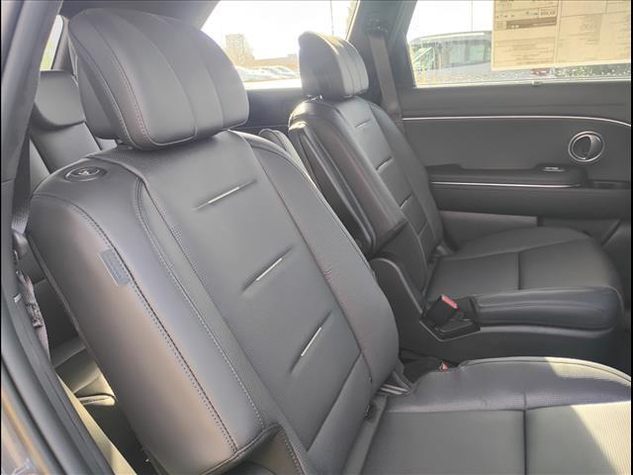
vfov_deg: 49.7
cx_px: 316
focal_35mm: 28
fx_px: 512
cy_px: 238
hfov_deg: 63.4
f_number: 1.8
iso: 569
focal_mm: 4.26
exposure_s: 1/60.2
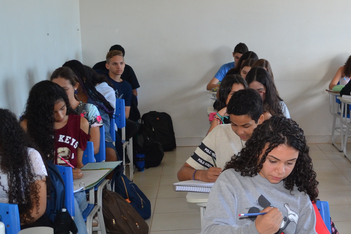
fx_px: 614
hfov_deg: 29.6
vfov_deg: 21.4
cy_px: 170
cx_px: 358
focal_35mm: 63
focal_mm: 18
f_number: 3.5
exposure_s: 1/60
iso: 400
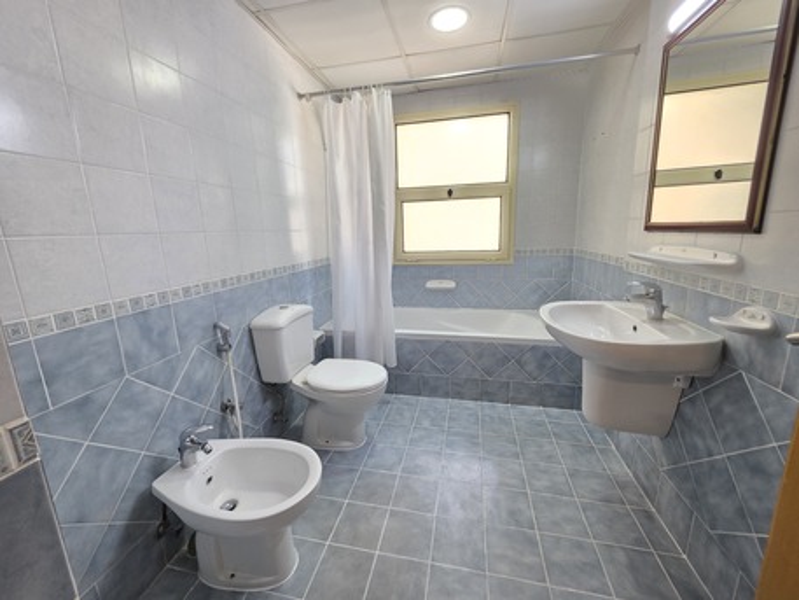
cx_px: 400
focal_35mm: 13
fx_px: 300
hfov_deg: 106.2
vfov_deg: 89.9
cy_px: 300
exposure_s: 1/100
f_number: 1.9
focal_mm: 2.2
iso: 160
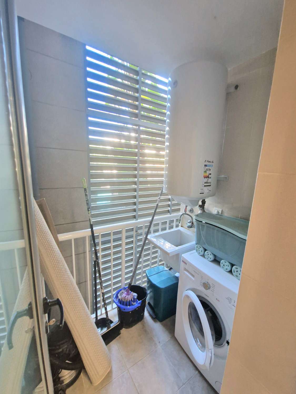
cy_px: 197
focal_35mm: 13
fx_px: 148
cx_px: 148
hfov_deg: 89.9
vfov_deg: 106.2
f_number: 2.2
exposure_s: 1/50
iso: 320
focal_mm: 2.2
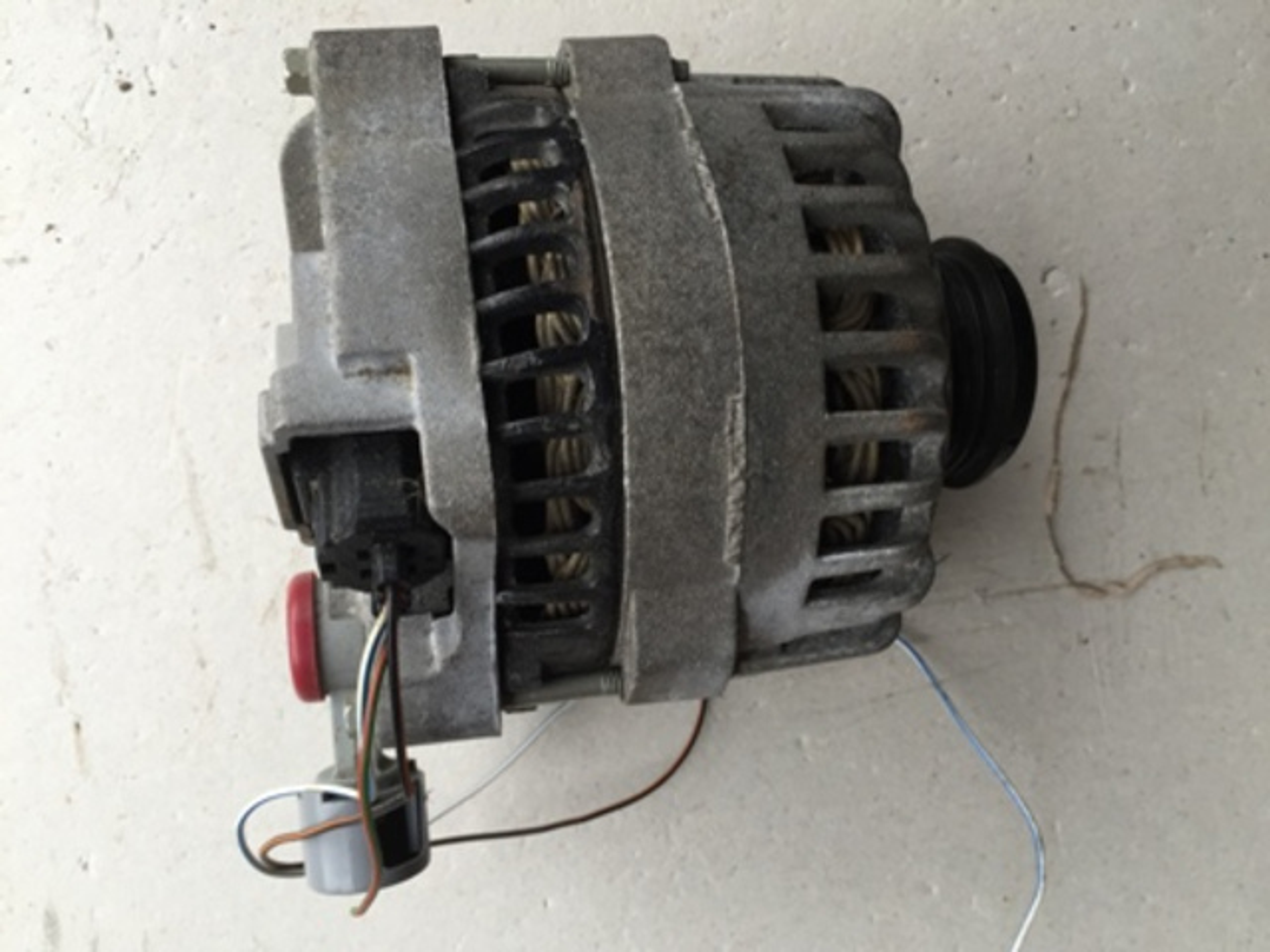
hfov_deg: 61.7
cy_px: 476
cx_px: 635
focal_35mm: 29
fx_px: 1064
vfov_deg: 48.2
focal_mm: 4.15
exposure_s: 1/120
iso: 50
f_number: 2.2
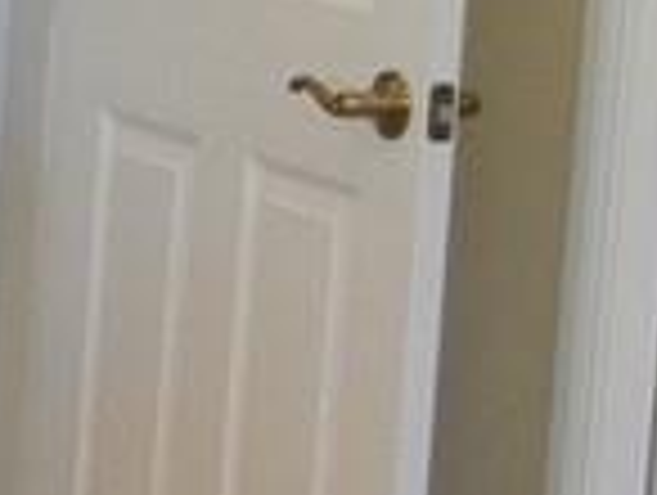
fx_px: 3992
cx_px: -886
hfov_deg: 8.6
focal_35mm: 210
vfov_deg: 7.1
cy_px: 63
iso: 400
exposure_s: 1/53.6
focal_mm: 5.4
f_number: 3.5
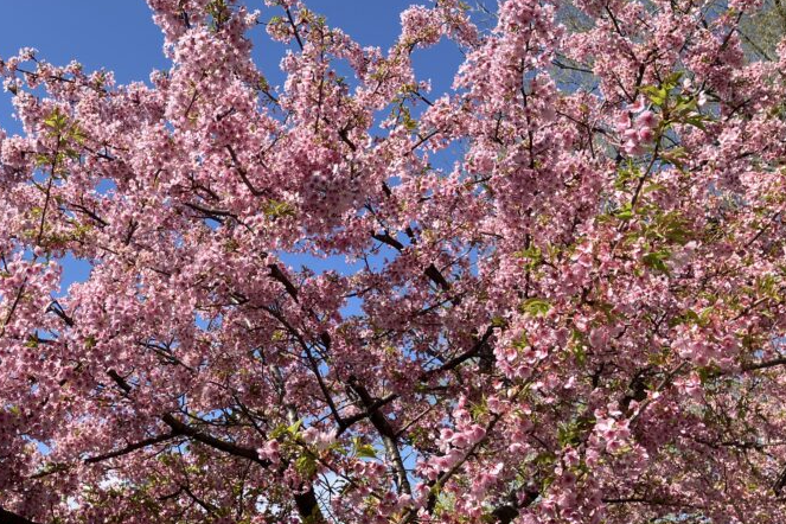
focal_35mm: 45
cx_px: 231
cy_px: 309
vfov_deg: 29.8
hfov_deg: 42.7
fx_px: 982
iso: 32
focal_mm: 3.99
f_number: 1.8
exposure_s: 1/1517
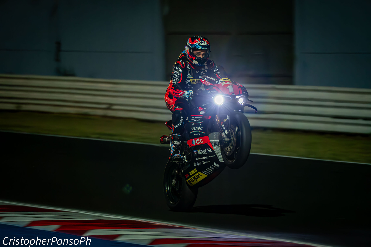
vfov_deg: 3.8
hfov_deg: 5.7
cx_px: 186
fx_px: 3710
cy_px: 124
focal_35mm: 360
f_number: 5.6
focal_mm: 240
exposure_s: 1/250
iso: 6400
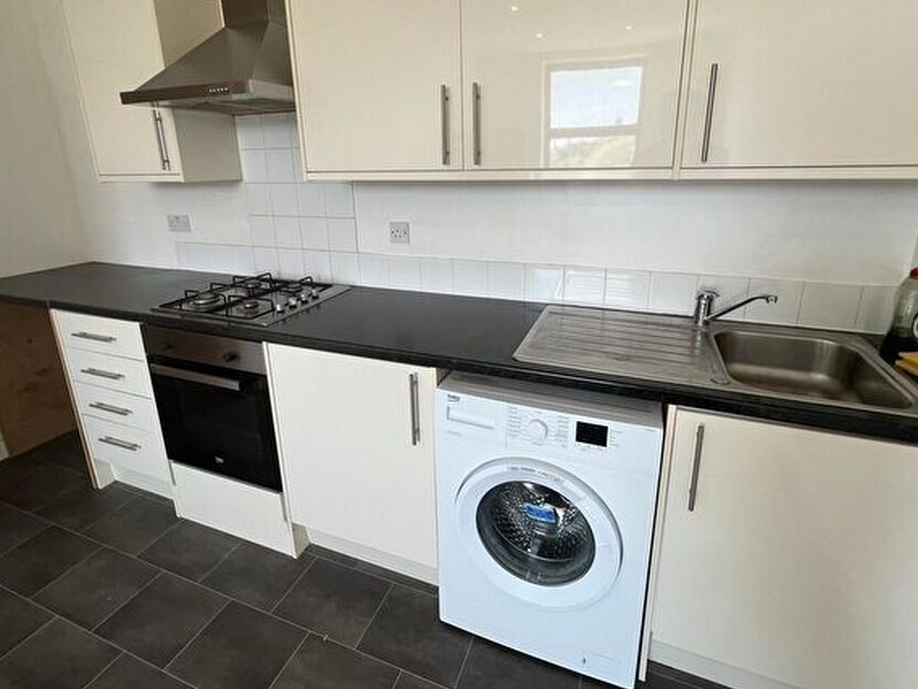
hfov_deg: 94.5
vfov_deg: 77.5
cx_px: 468
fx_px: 424
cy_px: 288
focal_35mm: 16
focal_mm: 1.57
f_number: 1.8
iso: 80
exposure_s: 1/100
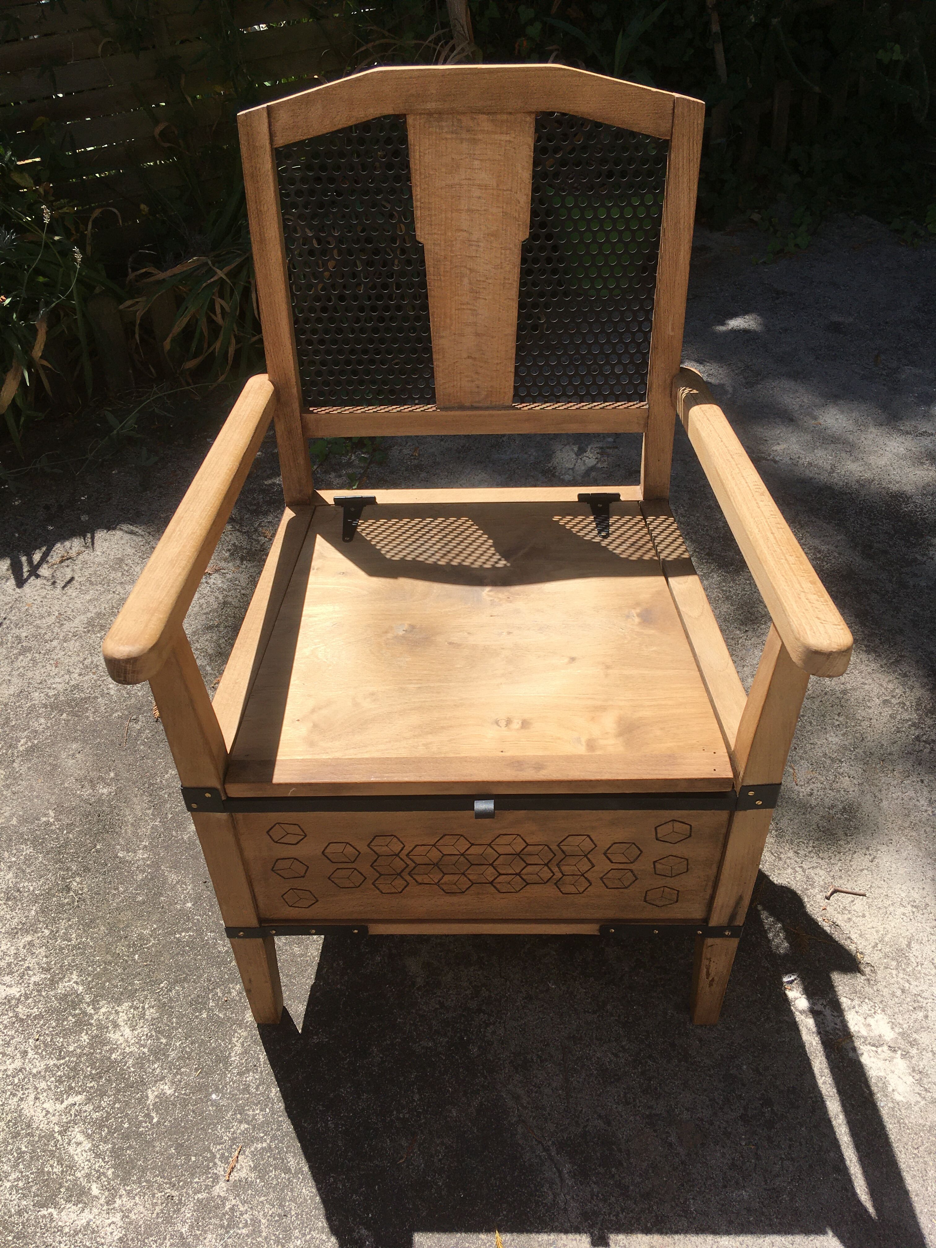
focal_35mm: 29
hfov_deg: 48.2
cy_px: 624
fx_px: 1046
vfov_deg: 61.7
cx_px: 468
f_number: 2.2
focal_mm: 4.15
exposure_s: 1/1479
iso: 25
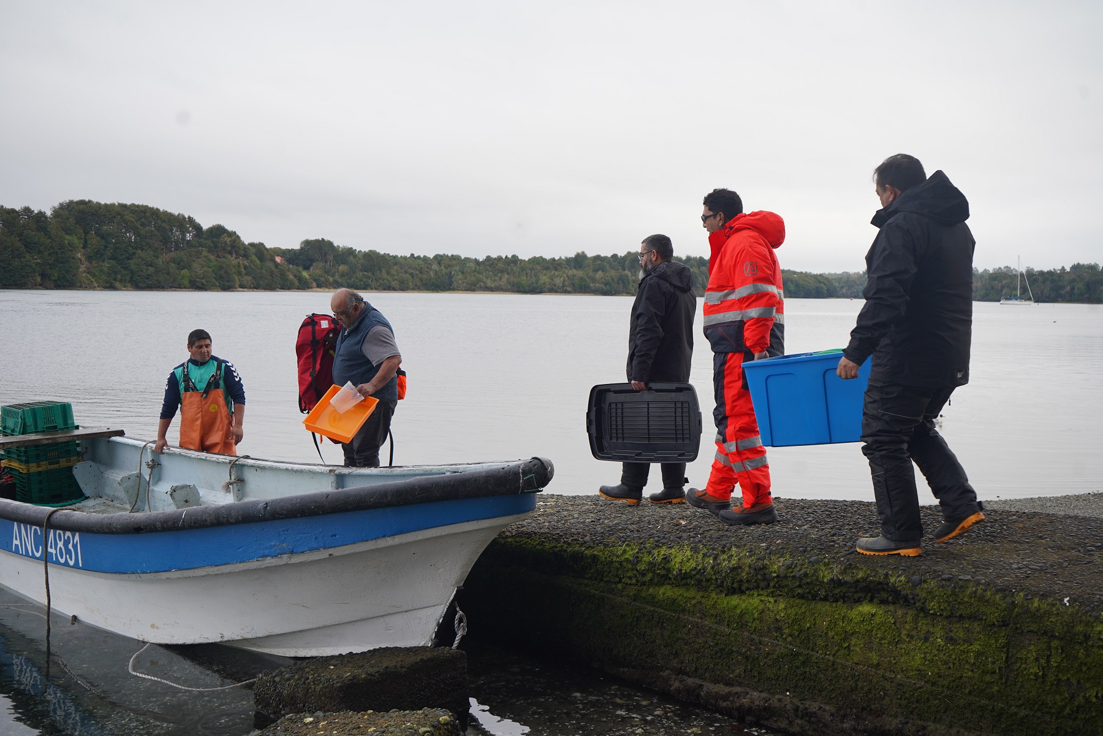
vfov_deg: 36.9
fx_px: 1103
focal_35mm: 36
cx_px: 552
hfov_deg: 53.1
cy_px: 368
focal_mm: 36
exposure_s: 1/250
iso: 200
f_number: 5.6
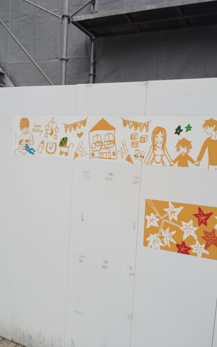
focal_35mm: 30
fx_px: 284
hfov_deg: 41.8
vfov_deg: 62.9
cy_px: 174
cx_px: 114
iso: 91
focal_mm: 4.22
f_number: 1.8
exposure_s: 1/100
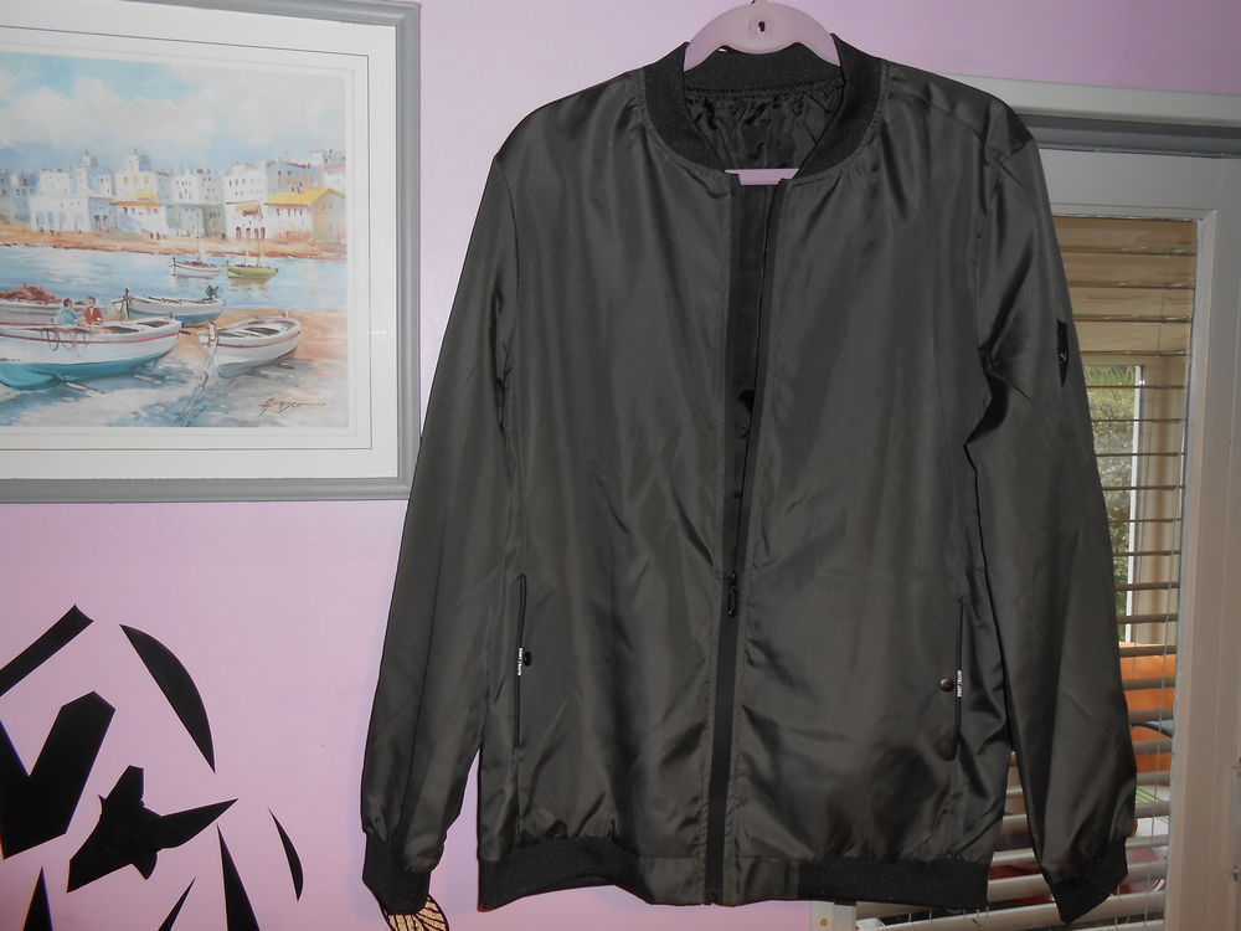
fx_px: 932
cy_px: 466
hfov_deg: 67.3
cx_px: 620
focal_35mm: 26
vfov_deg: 53.1
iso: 80
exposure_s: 1/25
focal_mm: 4.6
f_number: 3.5
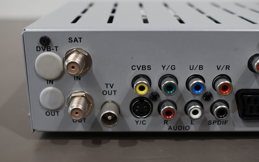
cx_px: 129
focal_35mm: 49
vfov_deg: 26.3
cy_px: 86
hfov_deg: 41.1
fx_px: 346
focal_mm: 32
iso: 400
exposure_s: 1/60
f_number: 6.3
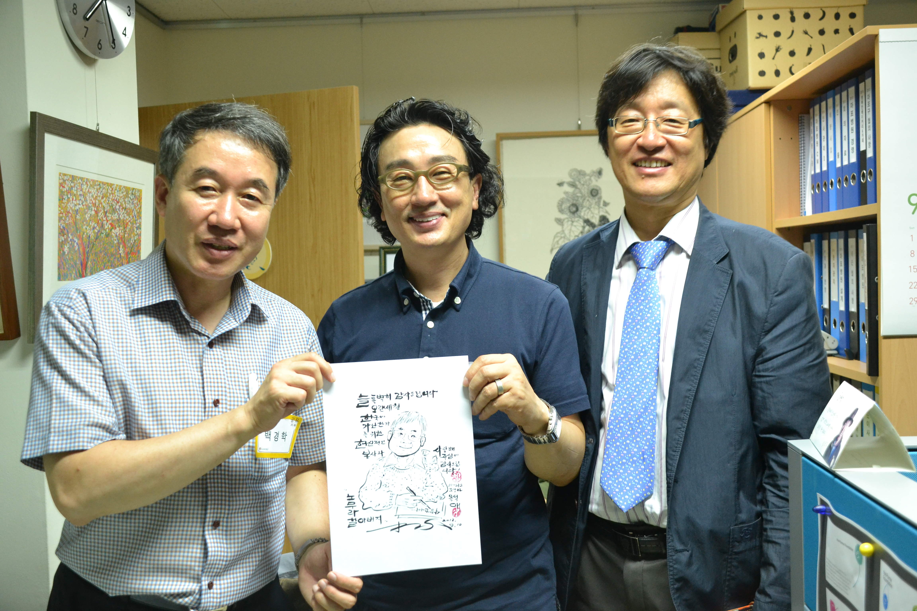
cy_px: 306
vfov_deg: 36.9
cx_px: 458
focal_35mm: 36
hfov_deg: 53.1
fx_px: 917
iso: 1600
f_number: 3.8
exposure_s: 1/40
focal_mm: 24
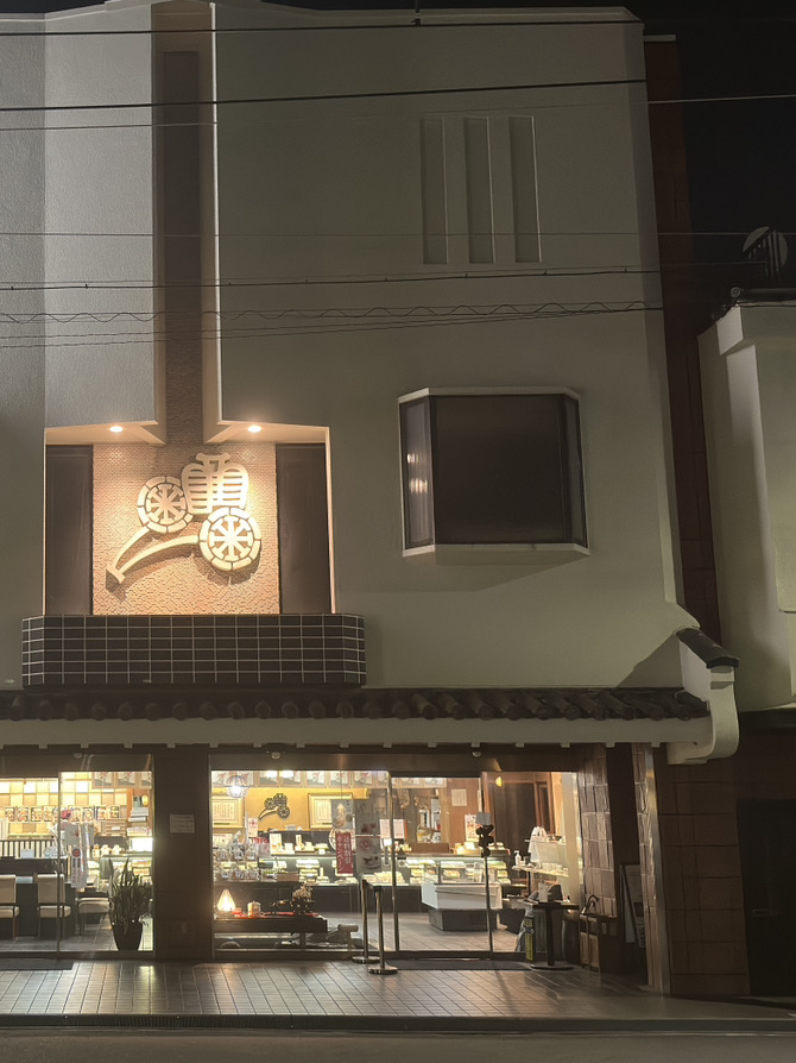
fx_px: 1442
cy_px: 529
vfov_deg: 40.4
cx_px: 125
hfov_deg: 29.9
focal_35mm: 47
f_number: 1.78
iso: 640
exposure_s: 1/40
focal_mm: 6.86
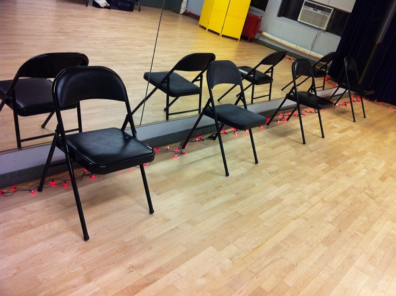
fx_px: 400
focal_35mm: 35
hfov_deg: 52.7
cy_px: 148
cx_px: 198
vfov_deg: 40.6
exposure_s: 1/17
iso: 80
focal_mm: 3.85
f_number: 2.8
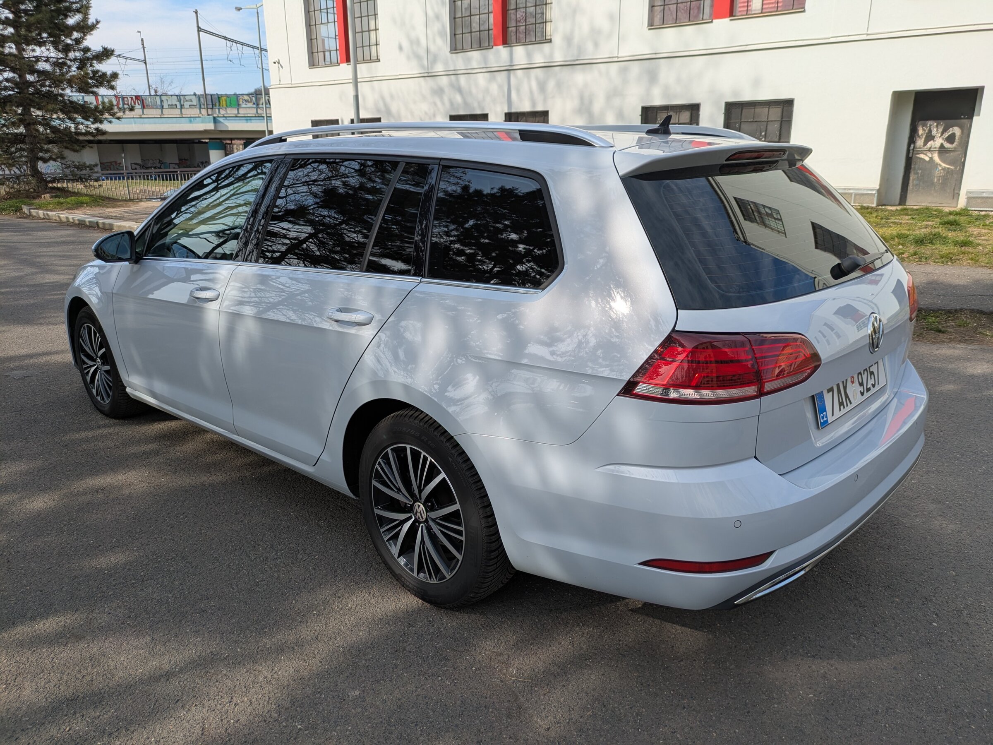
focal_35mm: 25
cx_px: 496
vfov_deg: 54.9
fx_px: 717
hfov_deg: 69.4
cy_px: 372
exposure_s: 1/1247
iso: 45
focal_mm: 5.43
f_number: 1.89
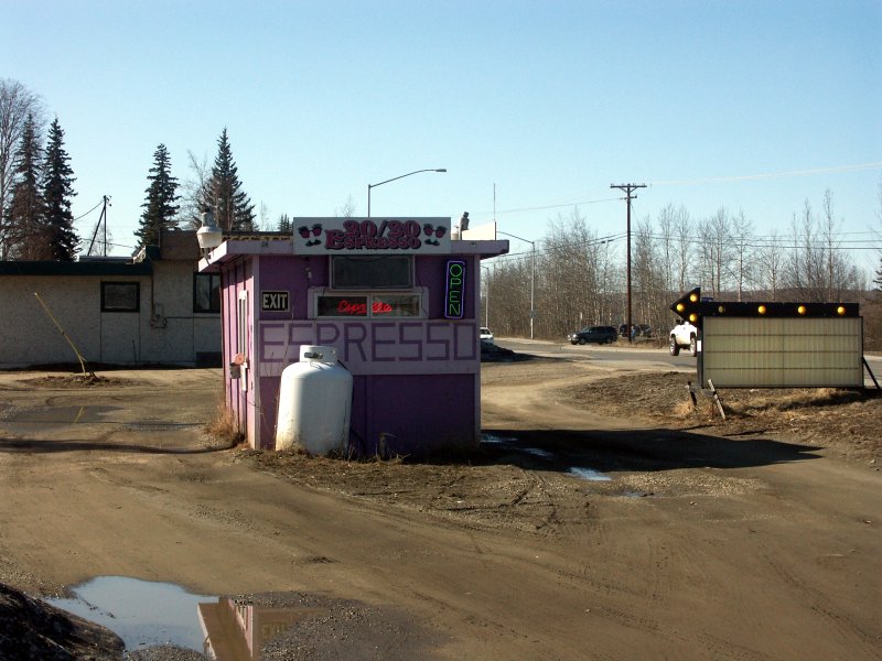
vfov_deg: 22.9
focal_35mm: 64
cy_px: 330
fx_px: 1631
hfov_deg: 30.3
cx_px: 441
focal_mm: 16
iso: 100
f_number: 8
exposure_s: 1/640
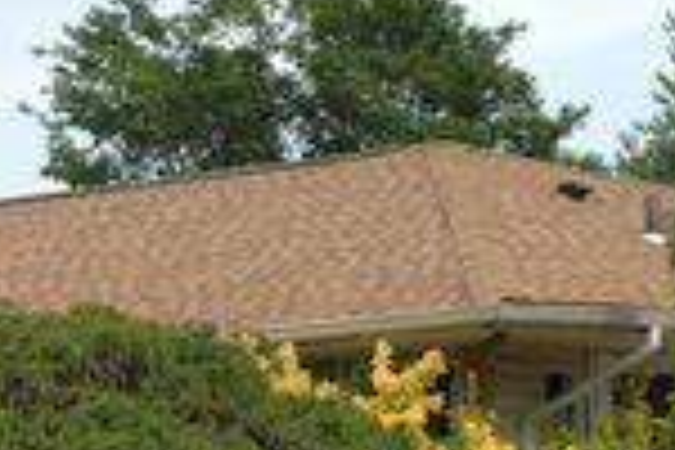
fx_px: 4668
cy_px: 441
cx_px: 40
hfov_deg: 8.2
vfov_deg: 5.5
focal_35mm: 249
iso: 200
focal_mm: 50
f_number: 4
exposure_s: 1/750
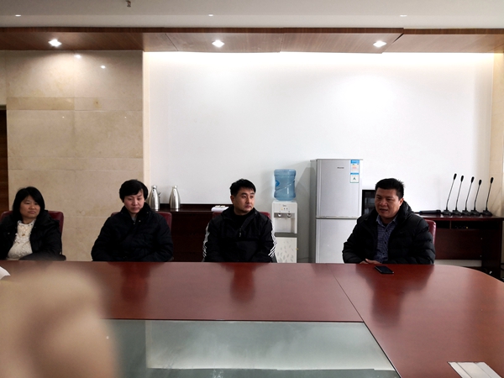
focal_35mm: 27
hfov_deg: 65.3
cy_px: 189
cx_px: 252
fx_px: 393
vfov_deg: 51.4
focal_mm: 3.95
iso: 100
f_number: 1.6
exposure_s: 1/50
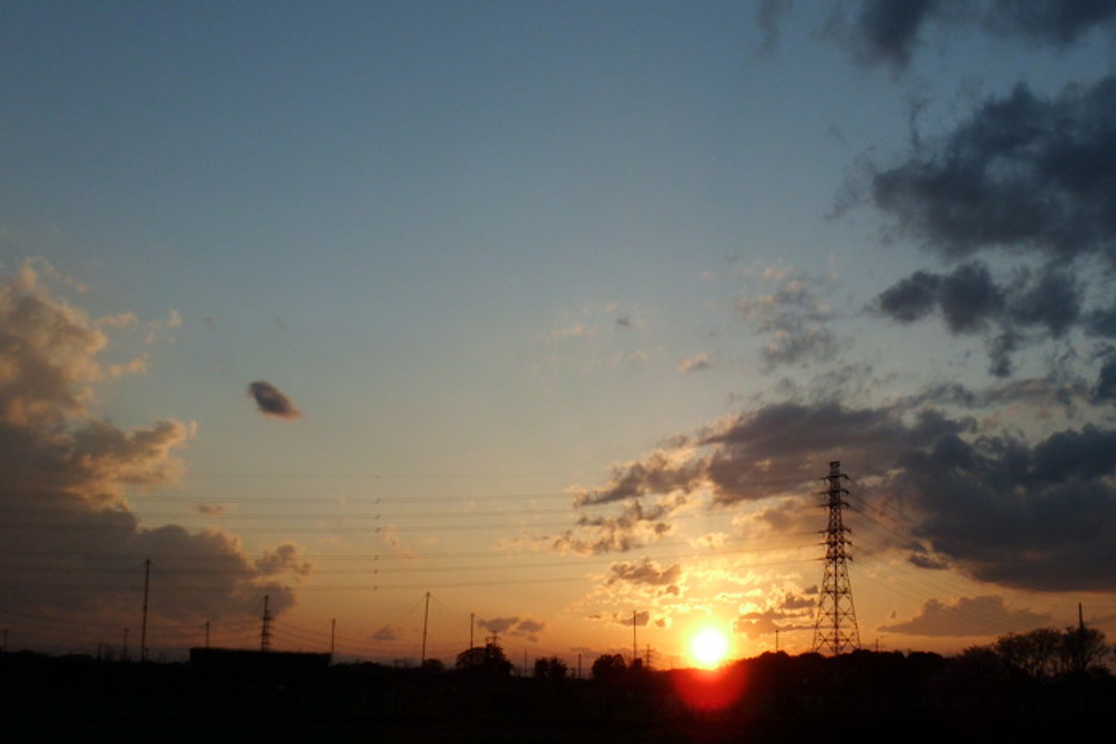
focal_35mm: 41
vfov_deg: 32.6
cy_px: 374
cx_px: 690
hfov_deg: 47.0
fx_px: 1271
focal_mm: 5
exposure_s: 1/469
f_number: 4.5
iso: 100
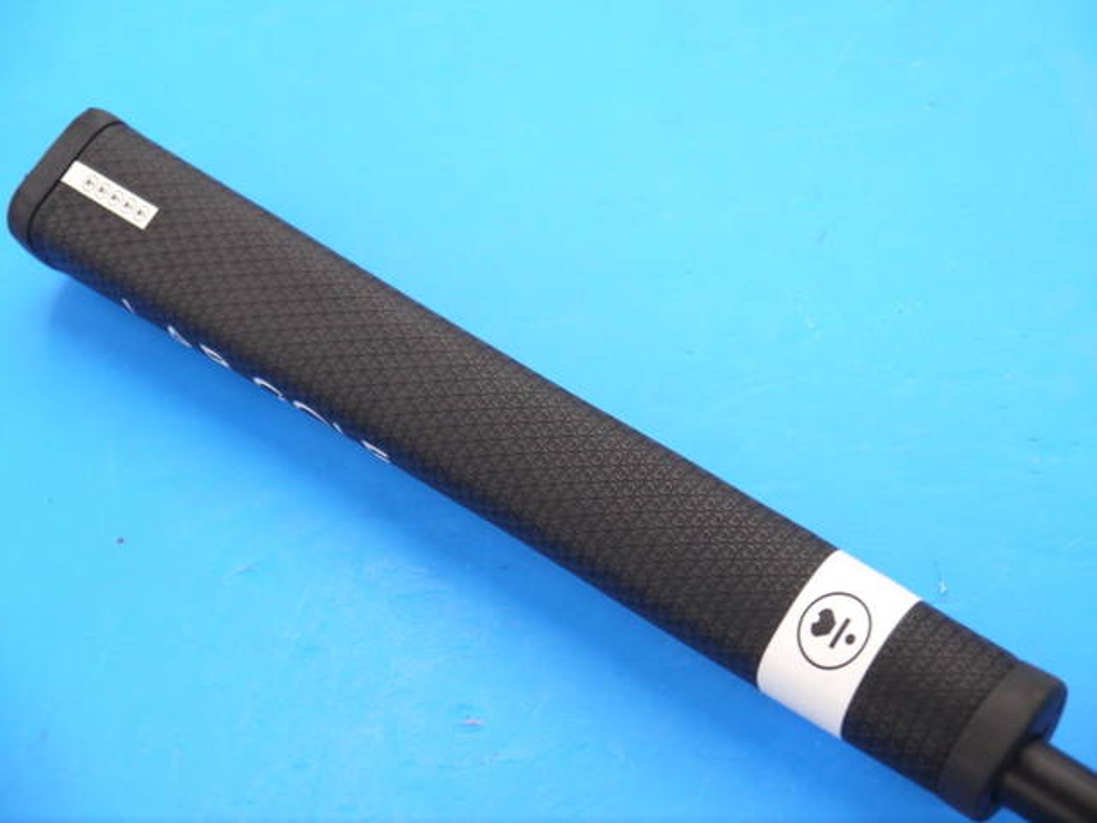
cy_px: 412
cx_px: 548
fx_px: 2662
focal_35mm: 84
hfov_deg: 23.3
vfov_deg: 17.6
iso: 800
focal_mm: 42
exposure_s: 1/80
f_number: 5.6
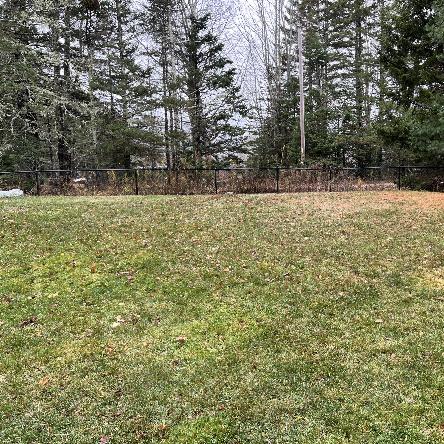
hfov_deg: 51.6
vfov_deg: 52.5
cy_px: 224
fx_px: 450
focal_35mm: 31
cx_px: 294
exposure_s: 1/162
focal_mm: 5.7
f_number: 1.5
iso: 40
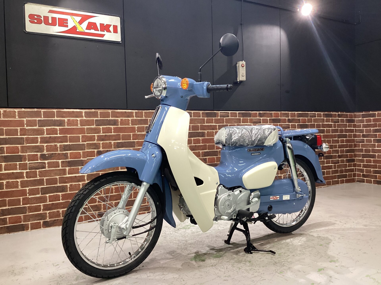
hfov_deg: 58.4
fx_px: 341
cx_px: 190
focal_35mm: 31
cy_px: 142
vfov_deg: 45.4
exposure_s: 1/60
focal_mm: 3.3
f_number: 2.4
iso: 250
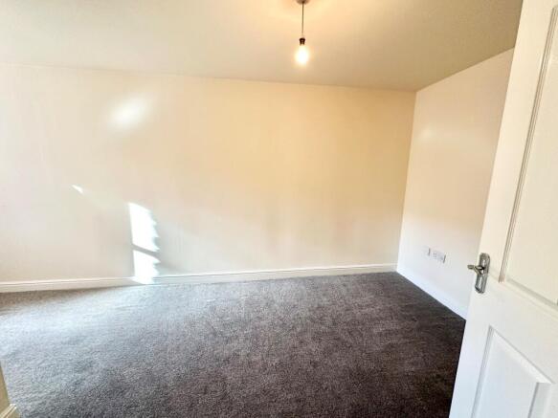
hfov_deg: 102.1
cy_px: 209
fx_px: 226
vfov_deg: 85.7
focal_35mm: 14
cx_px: 279
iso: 250
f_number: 2.2
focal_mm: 2.22
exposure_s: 1/100
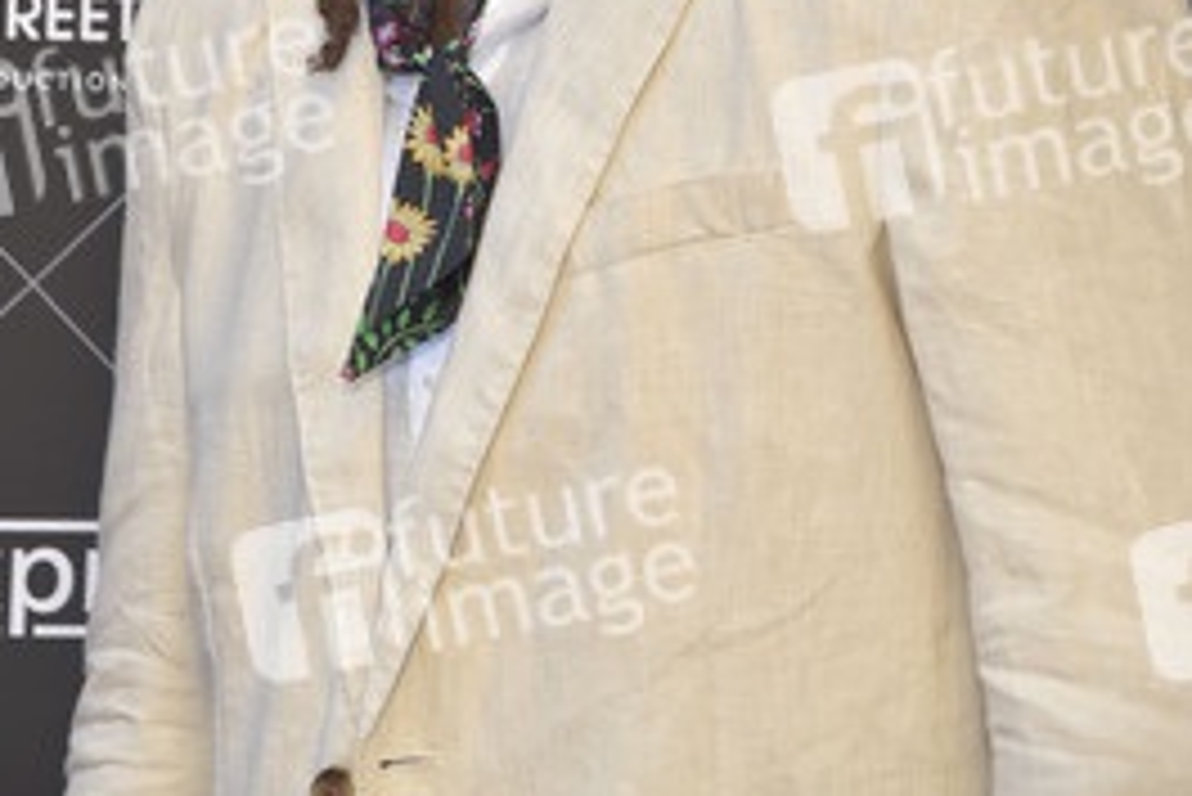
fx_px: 4903
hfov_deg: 13.9
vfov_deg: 9.2
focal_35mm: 148
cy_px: -99
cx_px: 596
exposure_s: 1/250
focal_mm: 98
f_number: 6.3
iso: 400
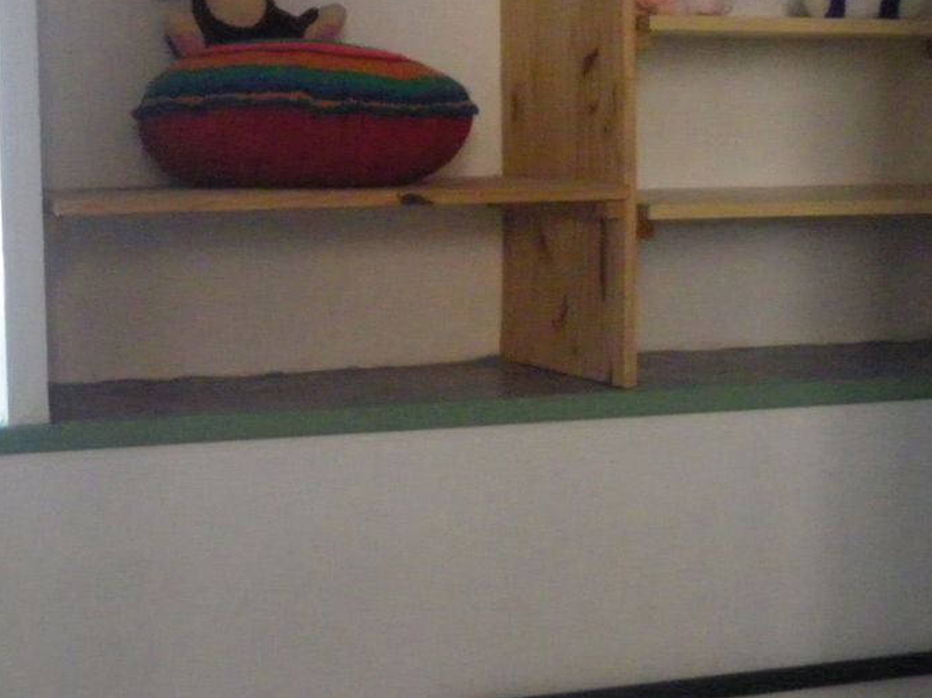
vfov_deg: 17.3
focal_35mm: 84
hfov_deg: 23.1
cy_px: 656
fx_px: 2261
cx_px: 235
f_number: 3.5
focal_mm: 6.3
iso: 800
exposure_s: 1/10
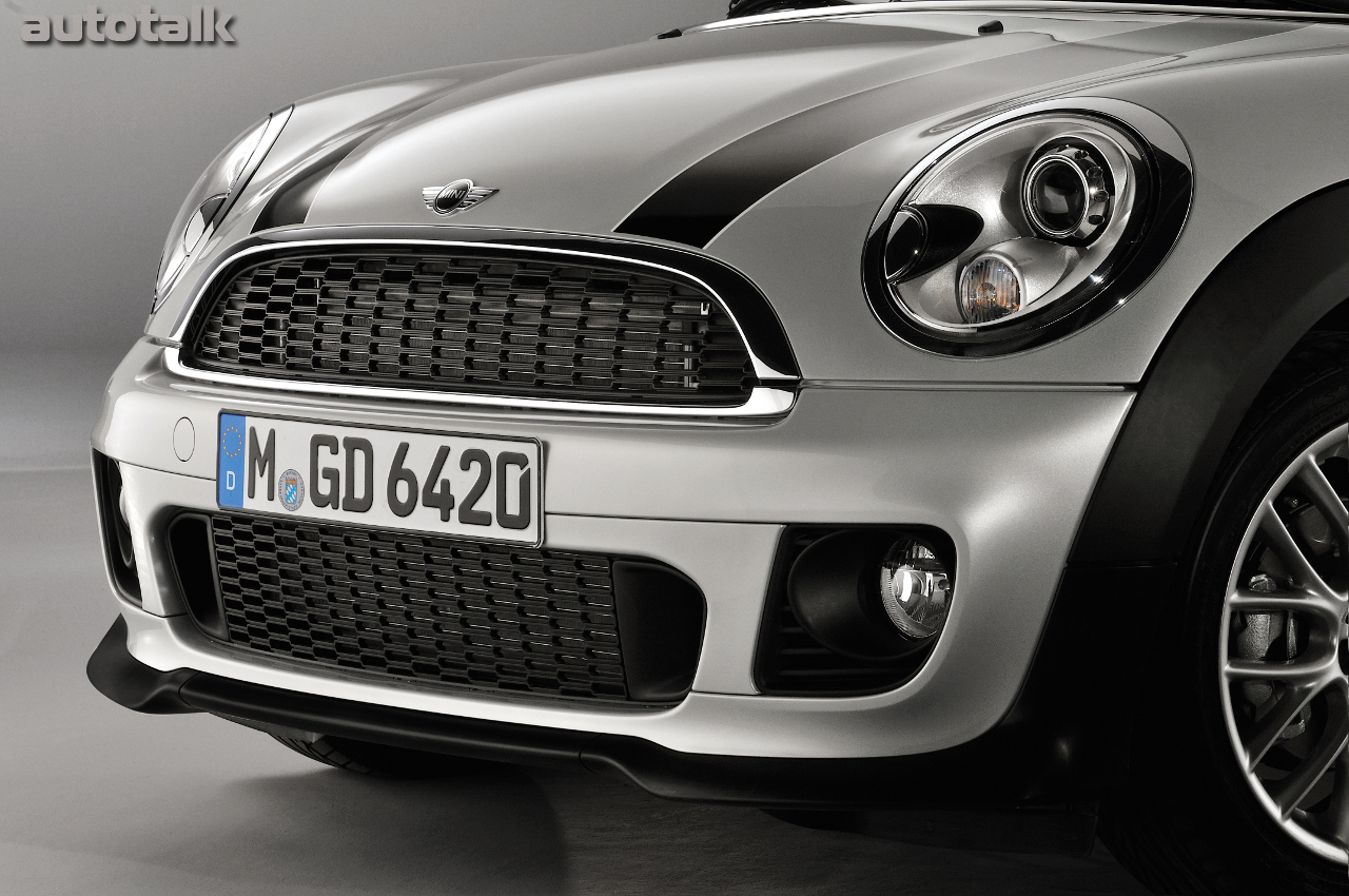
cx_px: 674
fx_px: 3930
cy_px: 448
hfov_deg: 19.5
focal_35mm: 105
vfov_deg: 13.0
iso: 200
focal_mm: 70
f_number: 16
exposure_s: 1/1.5
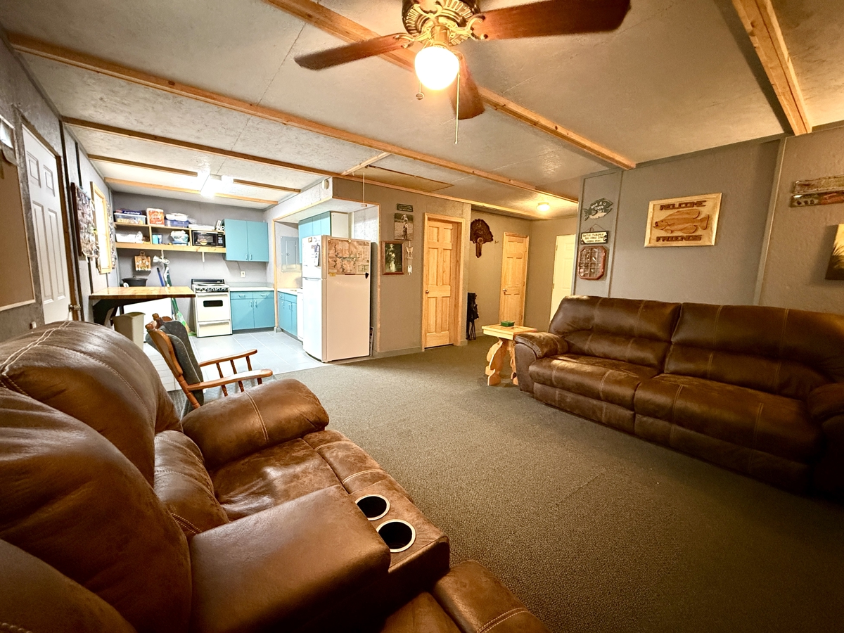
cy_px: 316
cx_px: 422
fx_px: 341
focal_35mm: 14
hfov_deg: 102.1
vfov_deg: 85.7
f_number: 2.2
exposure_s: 1/40
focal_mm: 2.22
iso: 1000
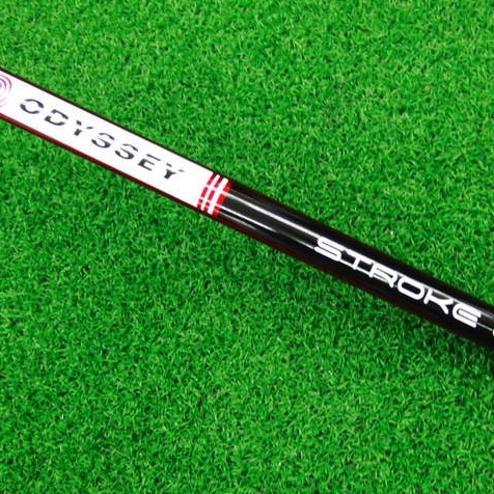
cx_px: 280
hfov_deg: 38.3
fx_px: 710
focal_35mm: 44
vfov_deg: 38.3
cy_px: 247
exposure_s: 1/25
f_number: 3.6
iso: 400
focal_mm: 6.42
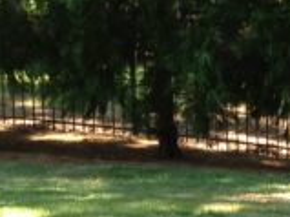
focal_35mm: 226
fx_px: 1892
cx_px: 522
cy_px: 246
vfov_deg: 6.5
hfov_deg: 8.4
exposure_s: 1/132
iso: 64
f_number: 2.4
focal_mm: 4.28
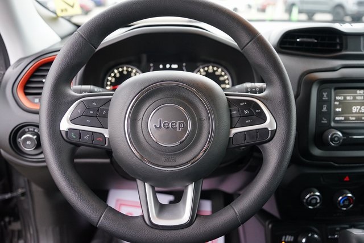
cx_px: 182
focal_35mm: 28
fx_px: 283
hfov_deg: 65.5
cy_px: 122
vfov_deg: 46.4
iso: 1600
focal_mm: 28
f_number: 3.5
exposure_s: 1/160
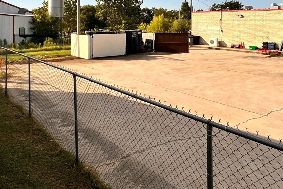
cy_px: 20
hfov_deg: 55.8
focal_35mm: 34
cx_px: 134
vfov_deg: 36.5
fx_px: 267
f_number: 2.2
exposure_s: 1/3333
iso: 50
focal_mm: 2.22
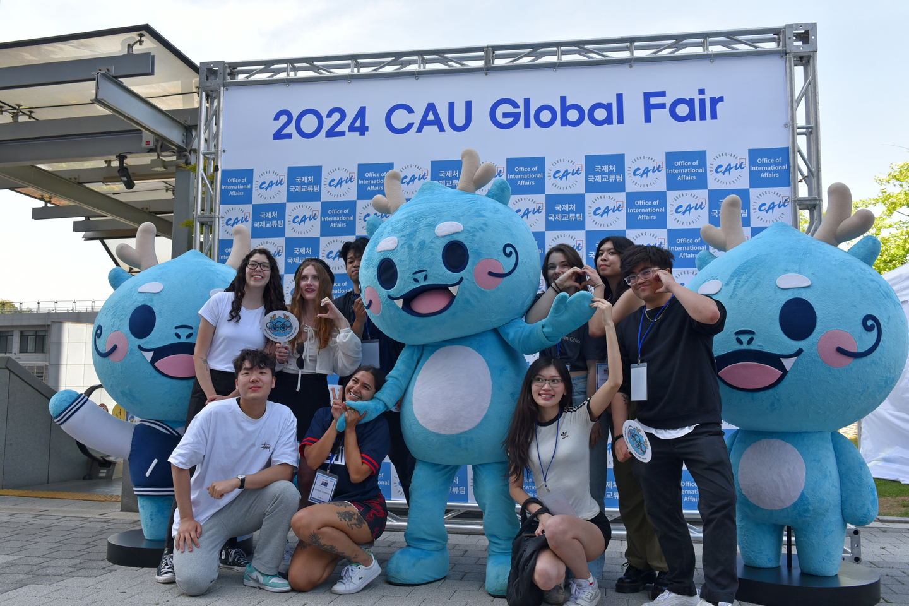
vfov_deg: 41.1
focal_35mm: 32
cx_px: 454
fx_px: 808
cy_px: 303
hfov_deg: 58.7
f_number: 8
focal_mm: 32
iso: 360
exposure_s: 1/250
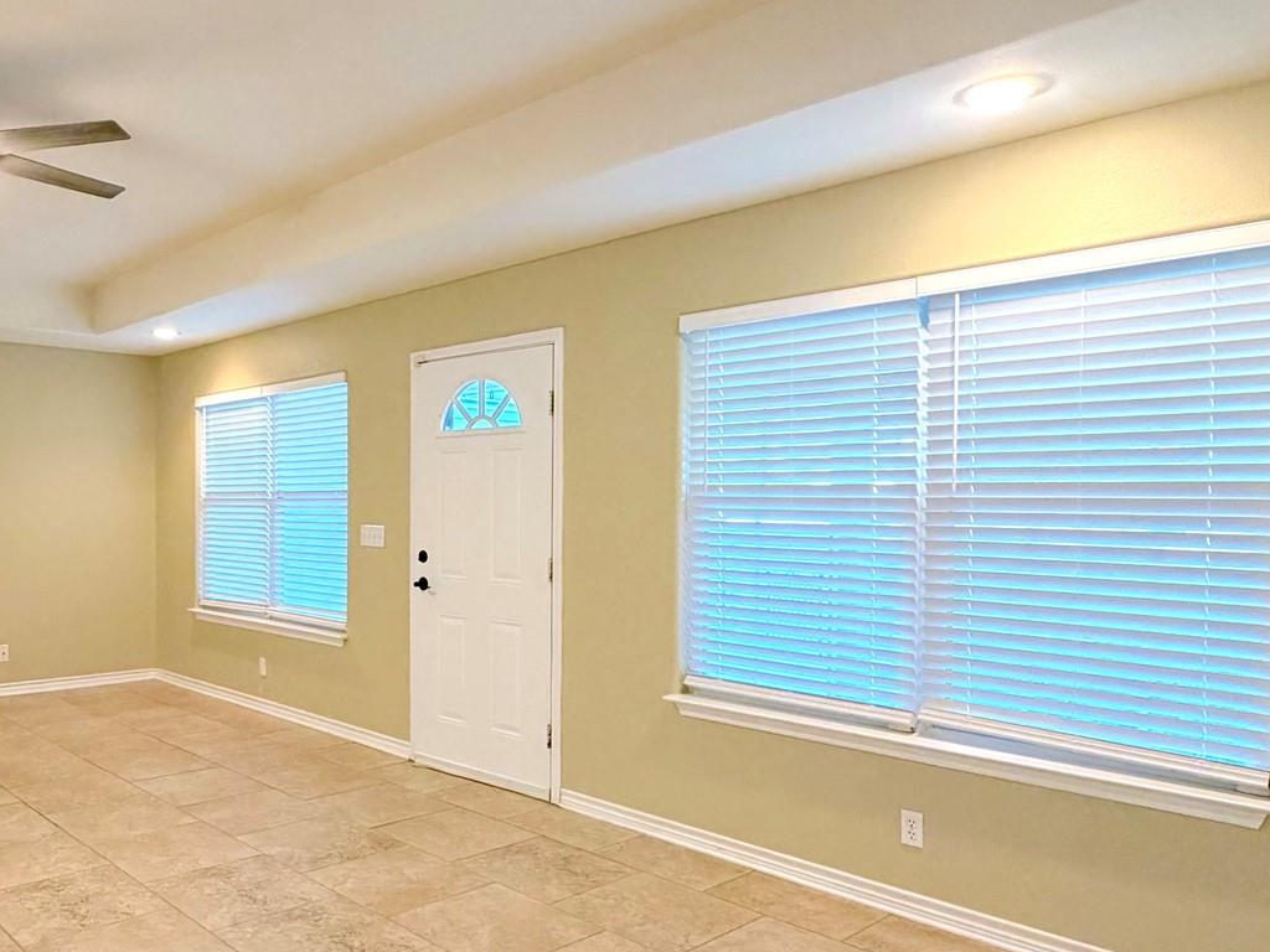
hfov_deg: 61.6
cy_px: 526
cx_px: 407
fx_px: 1027
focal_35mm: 28
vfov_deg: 49.7
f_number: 2.2
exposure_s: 1/60
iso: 250
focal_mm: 2.22
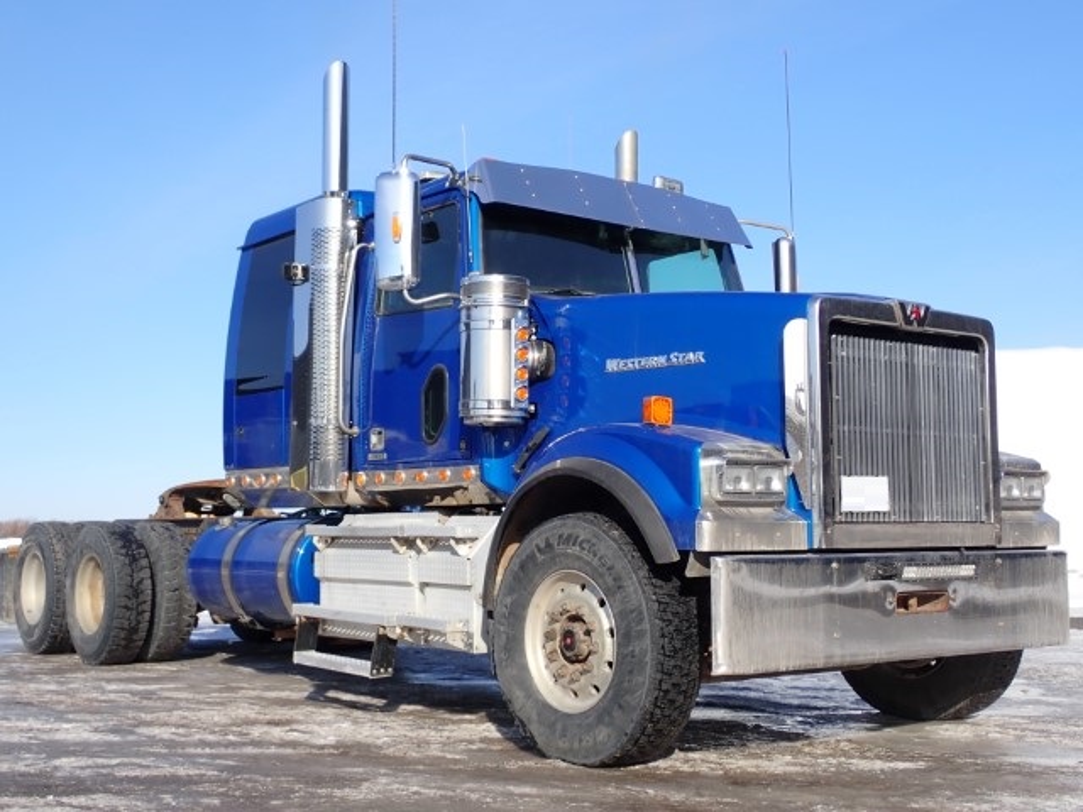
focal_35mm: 44
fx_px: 1377
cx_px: 542
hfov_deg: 42.9
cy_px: 406
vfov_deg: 32.9
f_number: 4
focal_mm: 7.84
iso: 100
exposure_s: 1/800
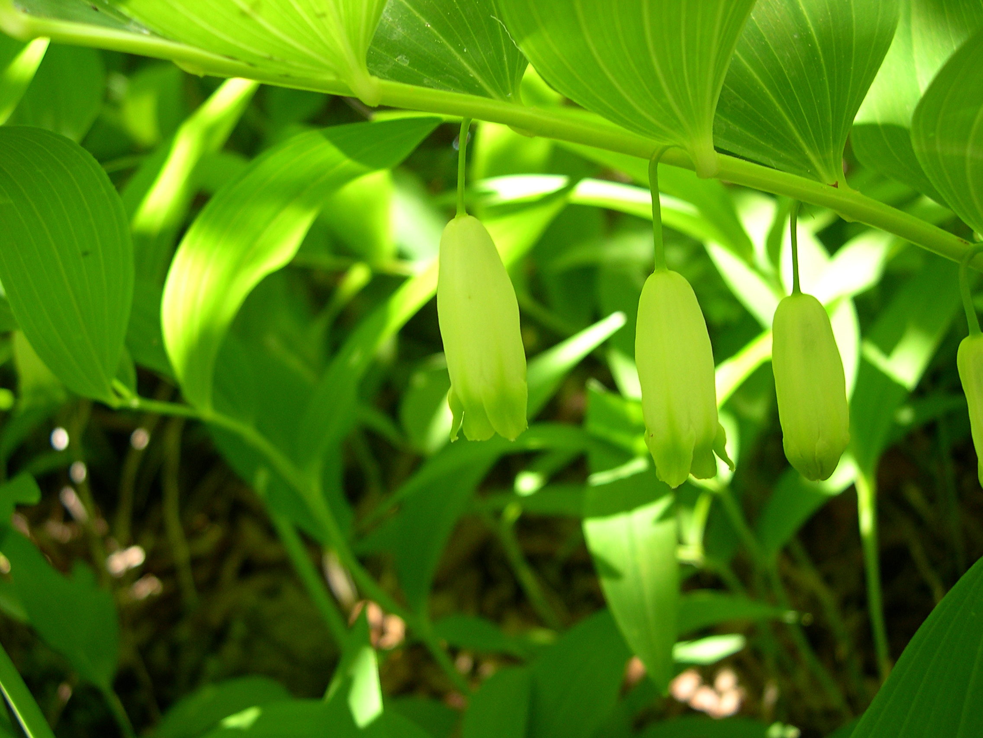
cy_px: 369
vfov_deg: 37.7
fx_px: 1079
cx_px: 492
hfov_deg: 49.0
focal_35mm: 38
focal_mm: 8
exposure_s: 1/104
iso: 100
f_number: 2.8
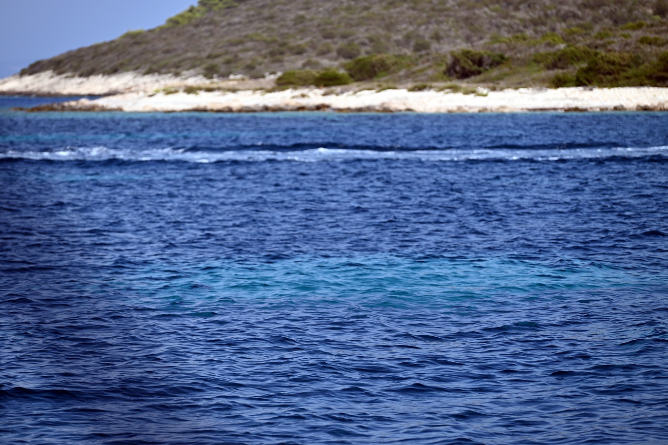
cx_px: 334
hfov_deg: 12.5
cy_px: 222
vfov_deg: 8.3
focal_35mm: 165
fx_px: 3062
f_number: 5.6
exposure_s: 1/1000
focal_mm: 165
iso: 180
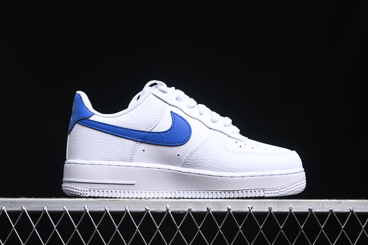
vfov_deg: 18.2
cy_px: 122
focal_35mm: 75
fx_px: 767
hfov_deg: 27.0
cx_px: 184
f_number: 6.3
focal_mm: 50
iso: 160
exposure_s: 1/60
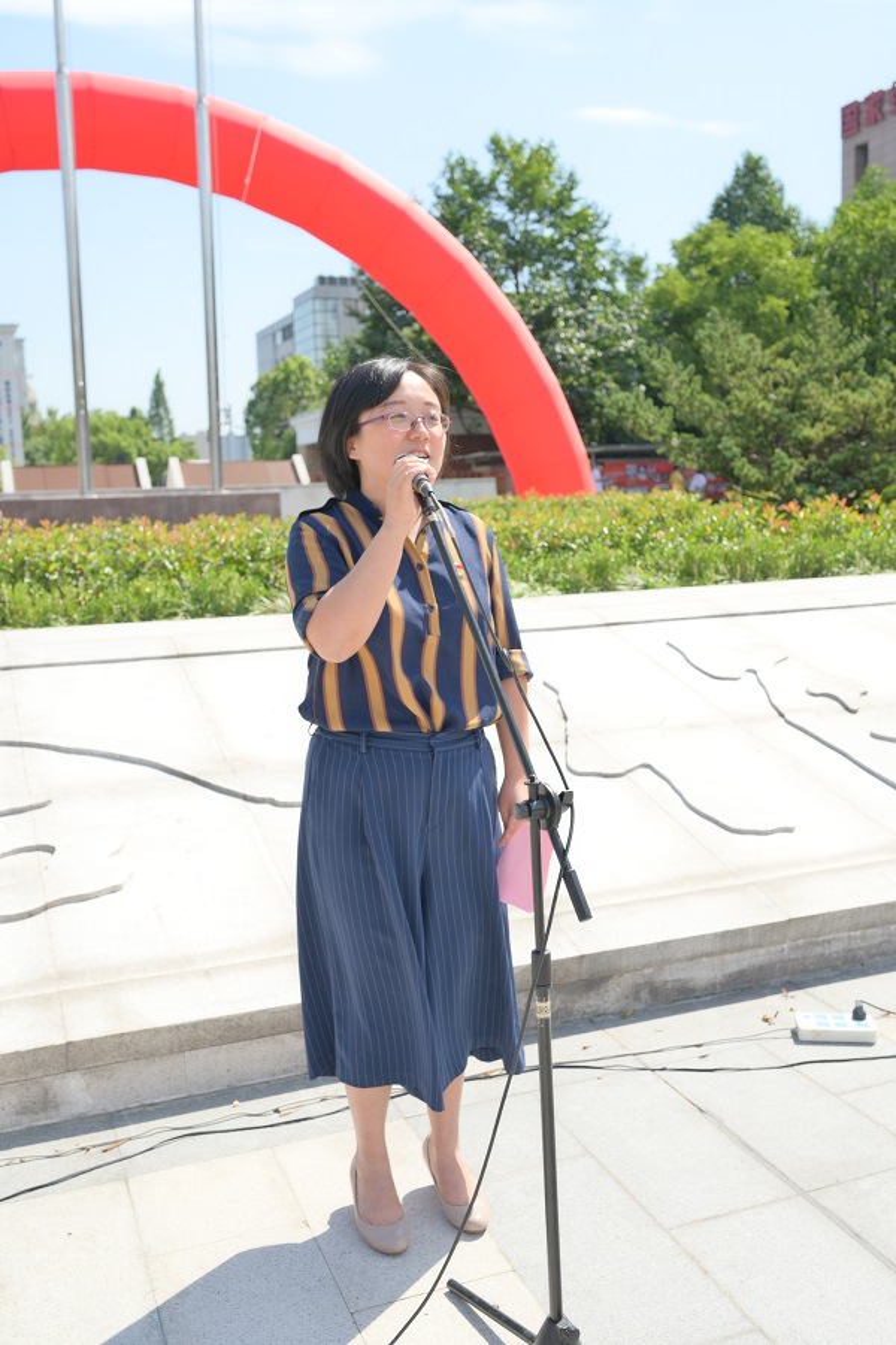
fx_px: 1308
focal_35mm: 35
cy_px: 672
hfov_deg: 37.8
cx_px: 448
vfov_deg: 54.5
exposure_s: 1/320
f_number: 5.6
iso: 100
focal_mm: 35
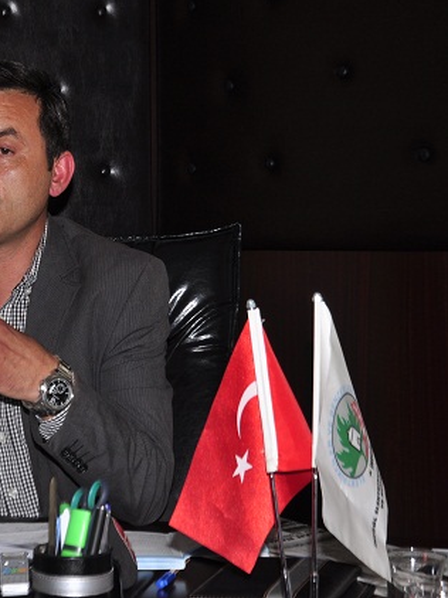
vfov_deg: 22.3
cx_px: -6
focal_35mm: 88
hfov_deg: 16.4
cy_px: 296
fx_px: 1520
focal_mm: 40
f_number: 4.5
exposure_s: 1/200
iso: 200
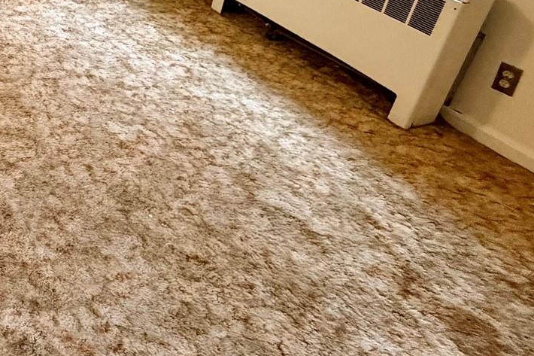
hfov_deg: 36.9
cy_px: -19
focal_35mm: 42
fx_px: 623
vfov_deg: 29.3
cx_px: -90
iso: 640
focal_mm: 2.22
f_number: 2.2
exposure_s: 1/60
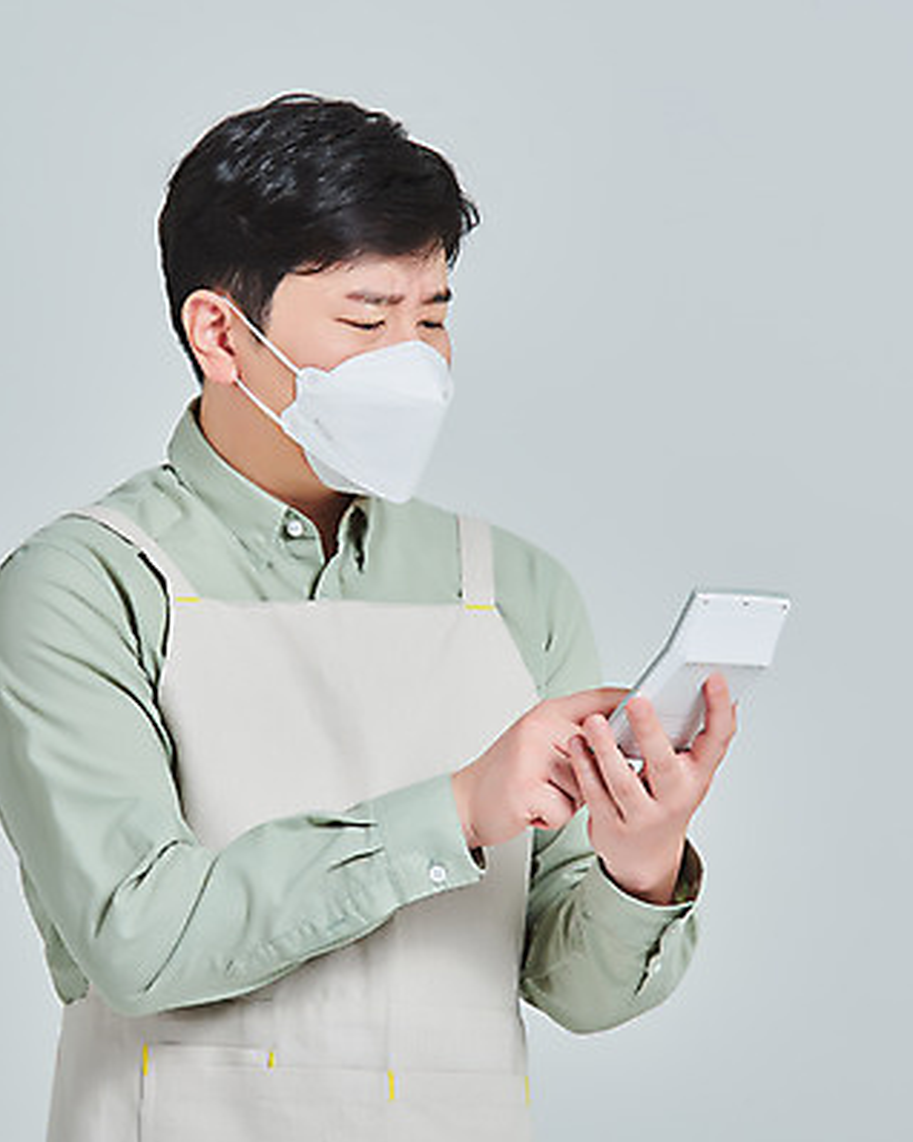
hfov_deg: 7.8
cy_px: 571
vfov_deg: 9.8
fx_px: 6693
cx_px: 375
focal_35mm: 198
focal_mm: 140
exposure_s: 1/125
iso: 100
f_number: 14
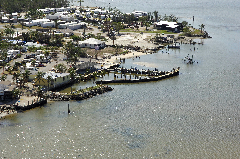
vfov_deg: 12.1
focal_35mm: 112
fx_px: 749
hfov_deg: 18.2
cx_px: 120
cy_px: 80
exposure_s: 1/1000
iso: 400
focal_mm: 75
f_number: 8.5
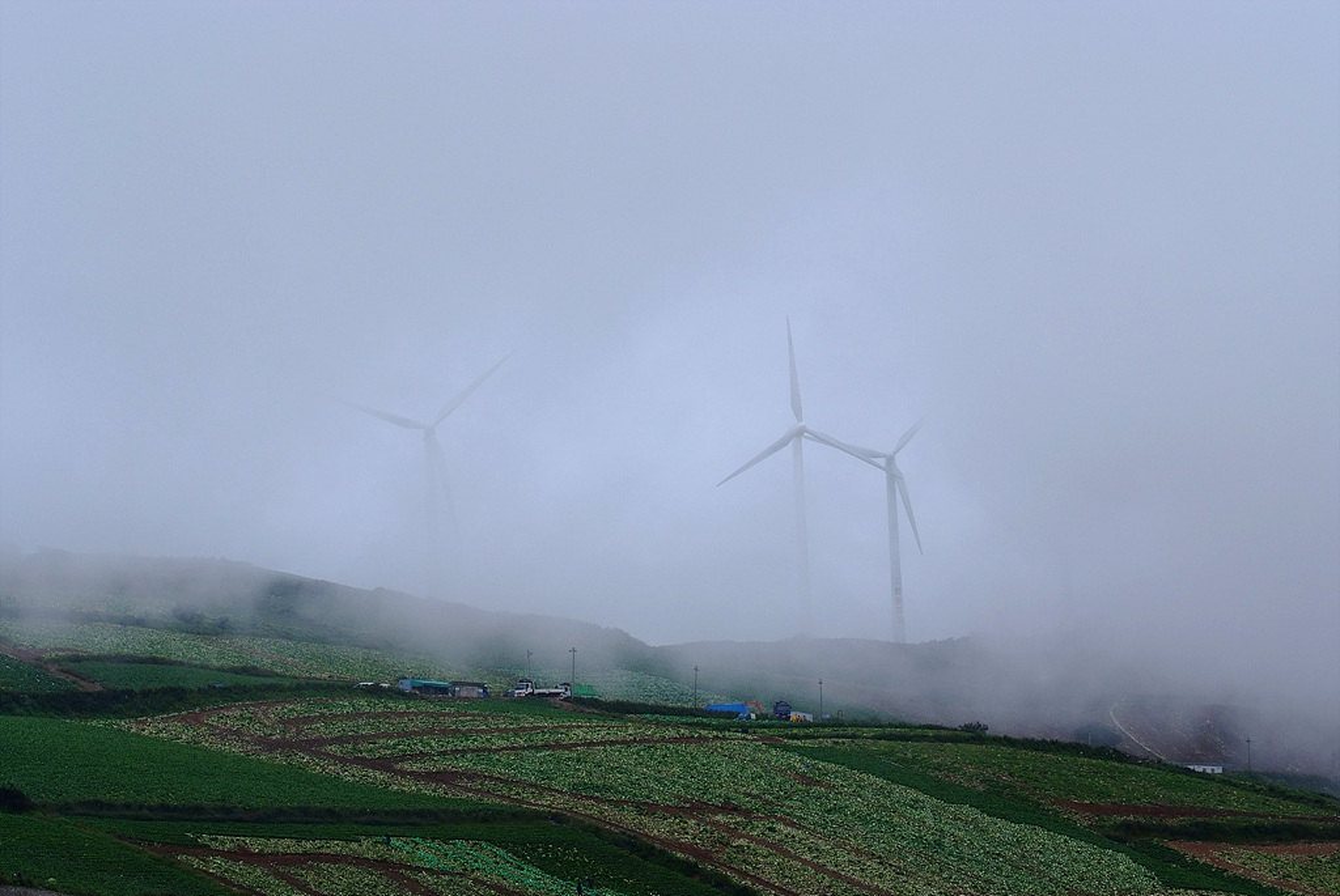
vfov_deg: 12.2
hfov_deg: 18.1
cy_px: 448
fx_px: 4210
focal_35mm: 113
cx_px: 670
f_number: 8
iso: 400
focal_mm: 75
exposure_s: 1/570
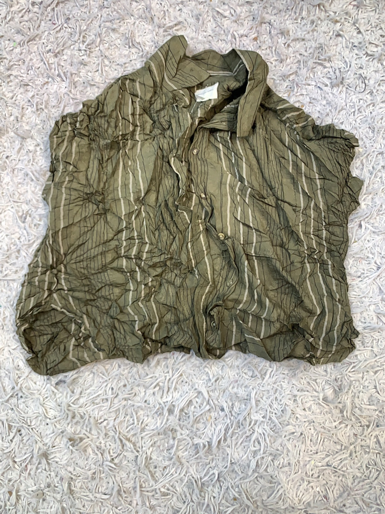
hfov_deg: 53.1
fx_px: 386
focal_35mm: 26
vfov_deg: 67.3
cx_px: 192
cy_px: 257
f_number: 1.8
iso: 80
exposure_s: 1/100
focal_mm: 4.25
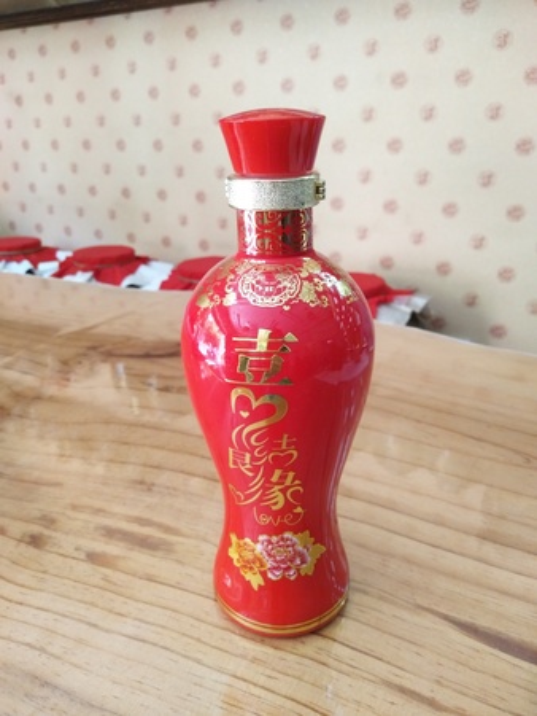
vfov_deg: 67.3
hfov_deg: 53.1
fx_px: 537
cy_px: 358
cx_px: 268
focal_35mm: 26
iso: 250
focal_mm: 3.88
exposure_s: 1/33.3
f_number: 2
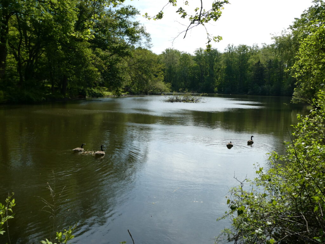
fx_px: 329
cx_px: 162
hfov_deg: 52.6
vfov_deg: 40.7
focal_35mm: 35
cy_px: 122
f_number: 3.7
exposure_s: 1/640
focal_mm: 6.3
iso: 80
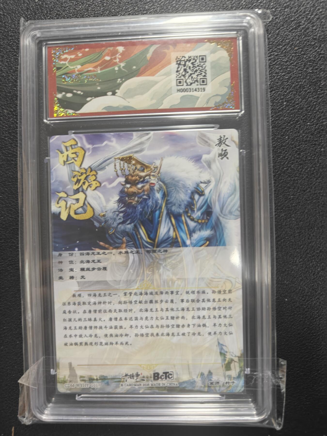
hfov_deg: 56.8
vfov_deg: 71.6
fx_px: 302
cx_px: 164
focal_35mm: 24
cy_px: 218
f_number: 1.8
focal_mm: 5.59
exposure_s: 1/50
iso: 200
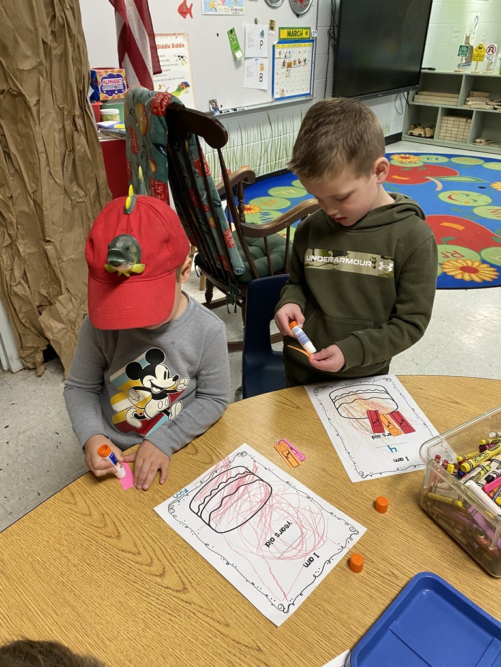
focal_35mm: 26
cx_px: 250
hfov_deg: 53.1
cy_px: 334
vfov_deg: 67.3
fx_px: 502
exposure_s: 1/60
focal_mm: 4.25
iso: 200
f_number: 1.8
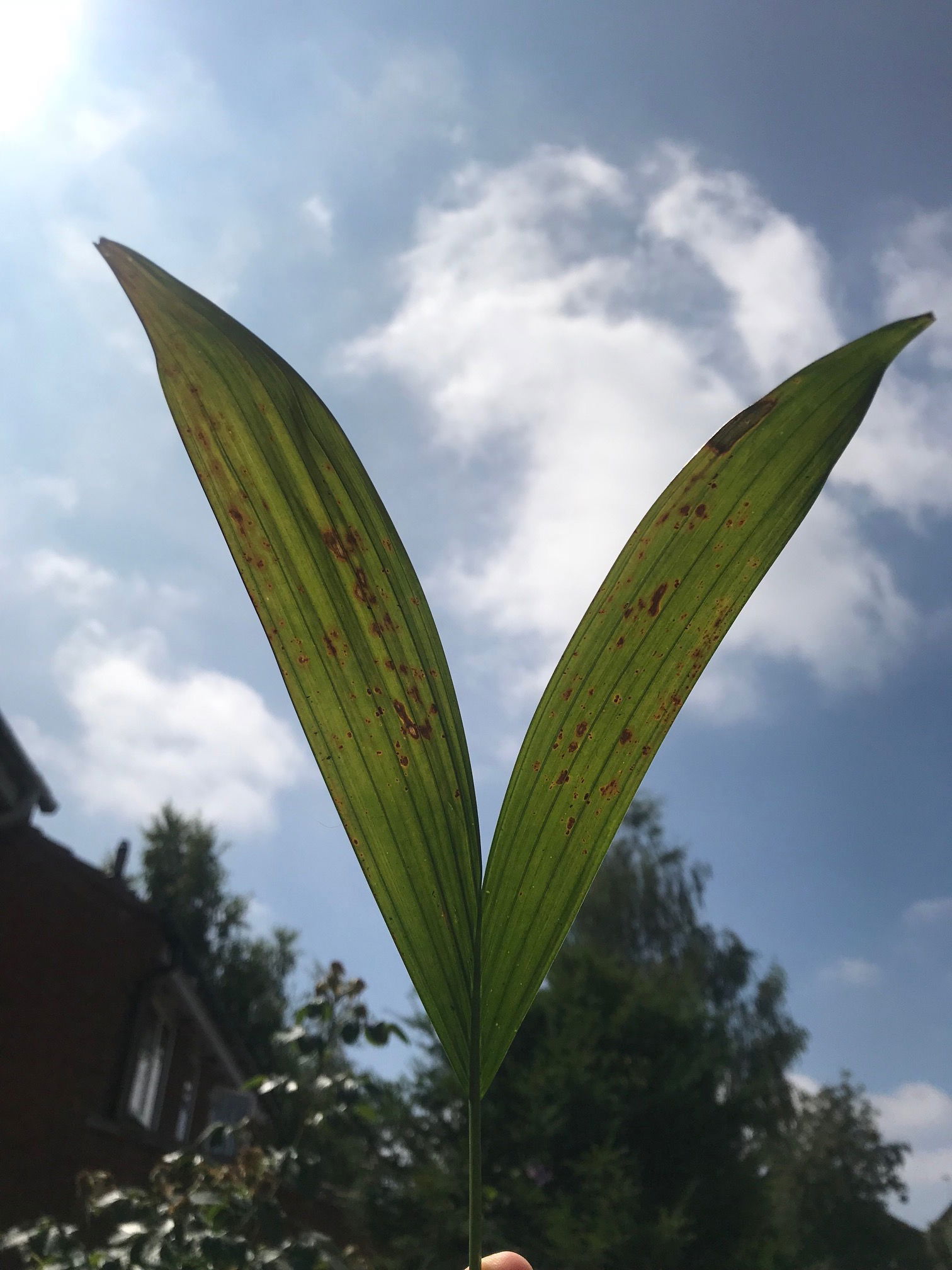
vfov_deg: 63.4
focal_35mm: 28
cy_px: 635
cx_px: 476
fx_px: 1027
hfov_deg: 49.7
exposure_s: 1/10638
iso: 25
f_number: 1.8
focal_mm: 3.99
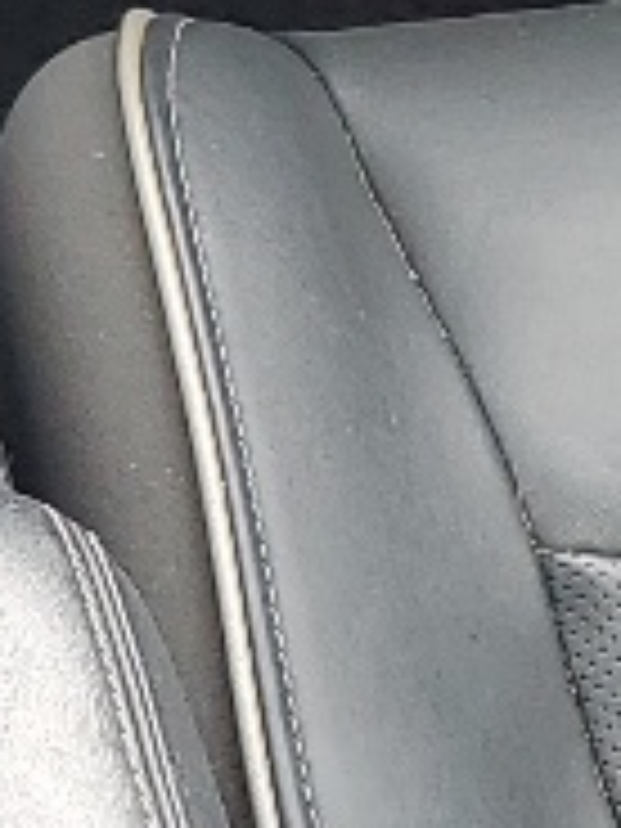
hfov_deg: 6.3
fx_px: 5406
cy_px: -68
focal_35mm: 226
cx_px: -873
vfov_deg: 8.7
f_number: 1.5
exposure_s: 1/60.2
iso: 53
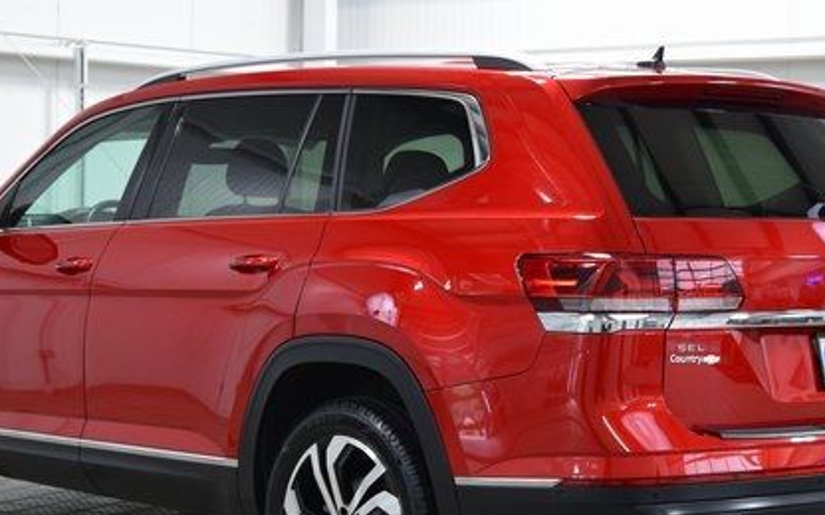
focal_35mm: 94
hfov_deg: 22.1
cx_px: 403
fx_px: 2113
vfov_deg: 13.9
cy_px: 328
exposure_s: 1/15
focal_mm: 40
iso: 640
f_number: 6.3
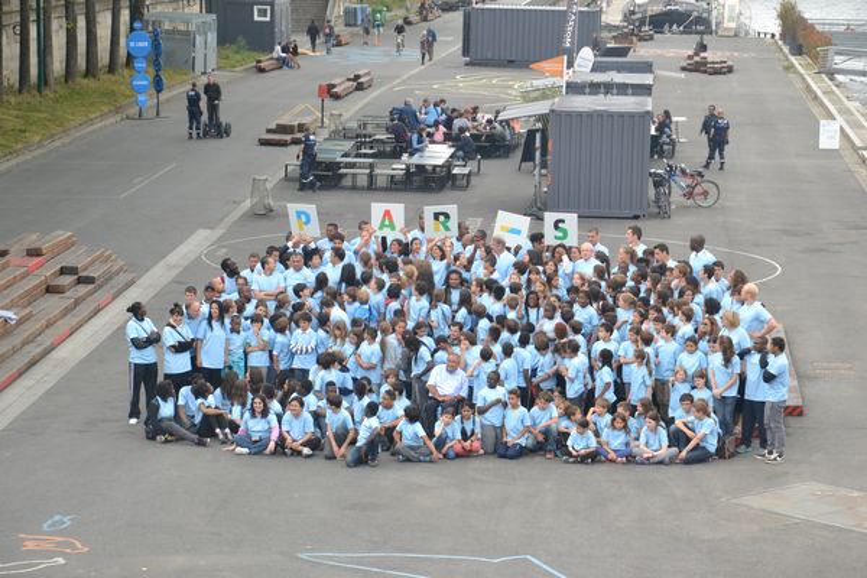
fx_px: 2890
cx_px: 434
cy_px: 289
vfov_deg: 11.4
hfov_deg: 17.1
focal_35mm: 120
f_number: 9
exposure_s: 1/1250
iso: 1600
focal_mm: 80
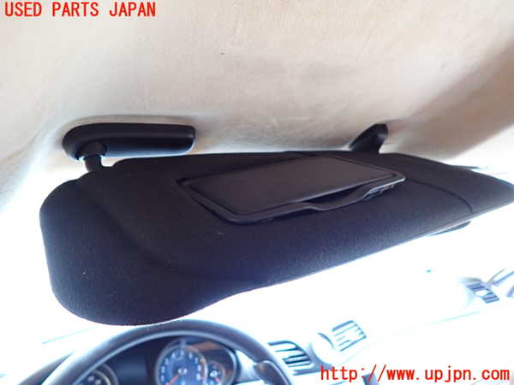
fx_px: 371
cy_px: 192
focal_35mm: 25
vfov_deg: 54.9
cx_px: 257
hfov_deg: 69.4
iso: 320
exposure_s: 1/30
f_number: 2
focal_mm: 4.5
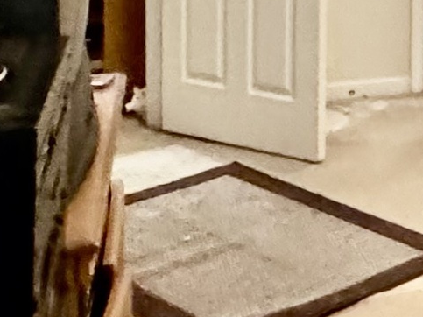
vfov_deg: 15.5
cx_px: 786
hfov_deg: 17.4
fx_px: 1087
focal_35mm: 89
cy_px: -132
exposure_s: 1/40
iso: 1250
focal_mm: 2.22
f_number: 2.2
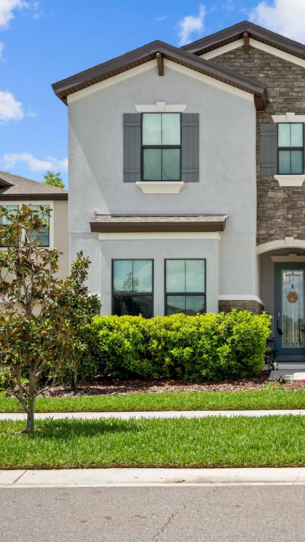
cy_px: 268
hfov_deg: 26.1
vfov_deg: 47.4
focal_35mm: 43
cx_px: 313
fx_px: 618
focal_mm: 27
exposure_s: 1/1000
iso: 100
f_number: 4
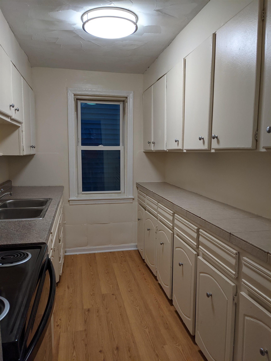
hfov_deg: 51.4
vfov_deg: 65.3
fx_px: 282
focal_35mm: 27
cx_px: 136
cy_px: 180
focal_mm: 4.38
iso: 115
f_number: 1.73
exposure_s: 1/120
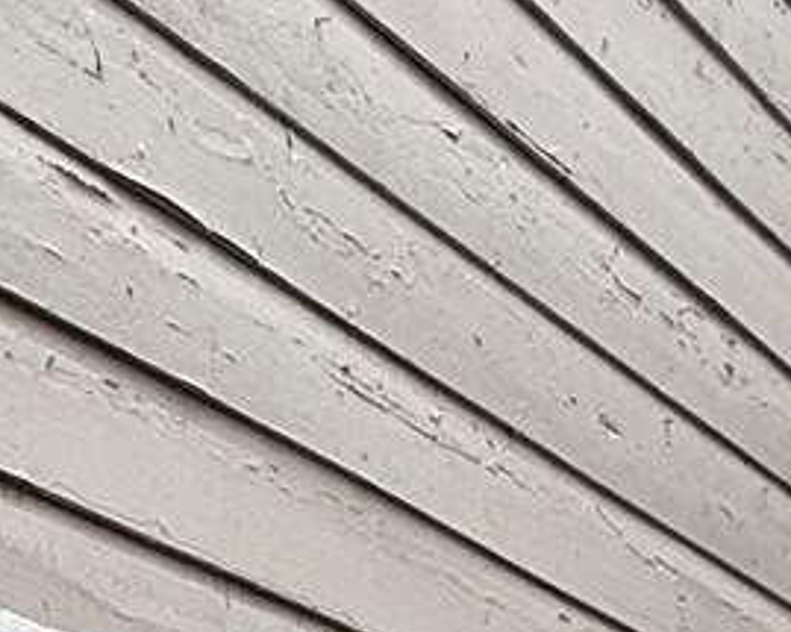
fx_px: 2434
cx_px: -762
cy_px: 1781
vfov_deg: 10.9
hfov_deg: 15.2
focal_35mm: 104
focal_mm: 2.22
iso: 64
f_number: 2.2
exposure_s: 1/99
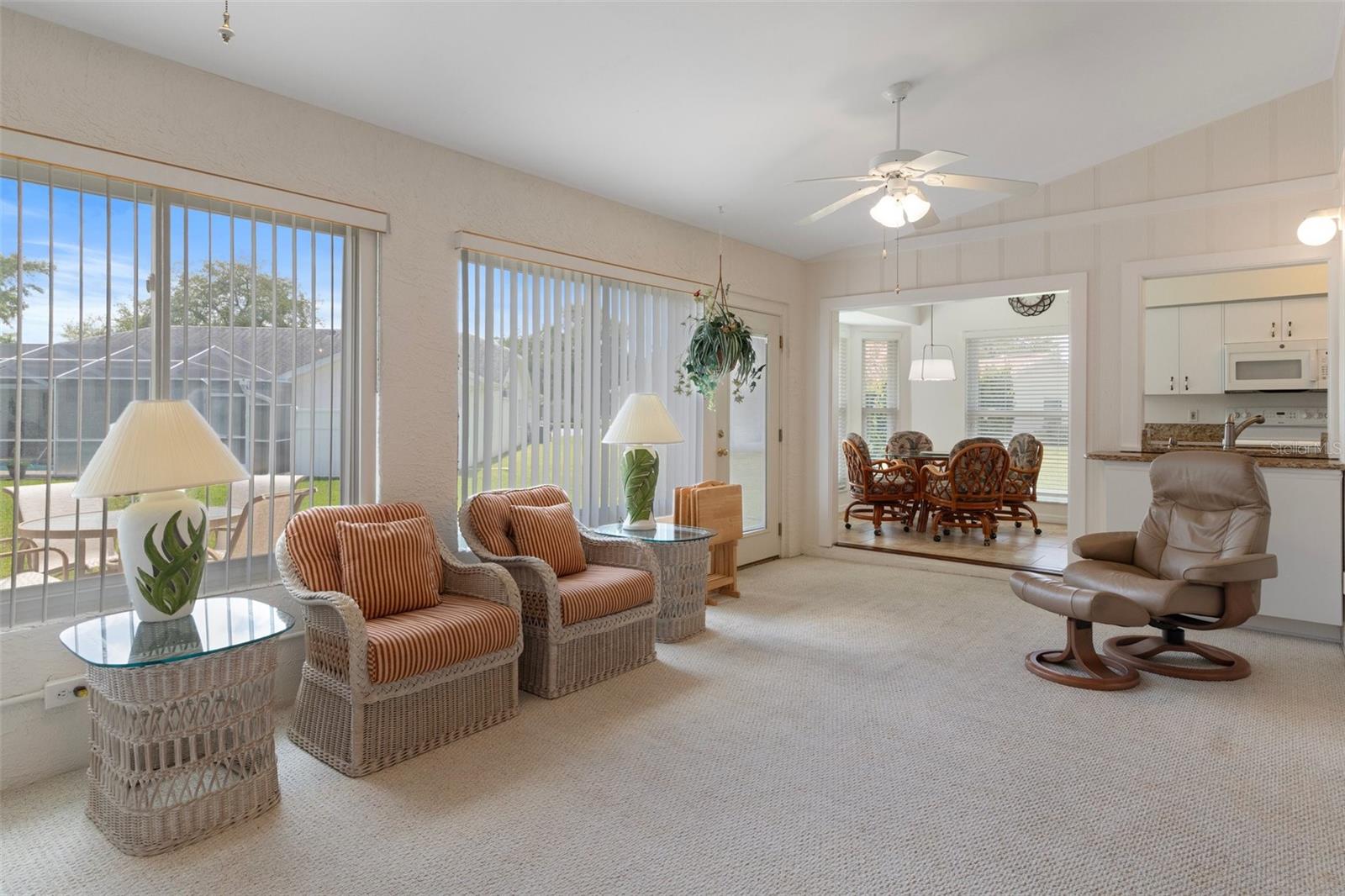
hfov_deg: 90.0
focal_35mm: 18
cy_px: 448
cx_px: 672
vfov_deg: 67.4
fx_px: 672
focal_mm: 12
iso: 250
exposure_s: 1/3
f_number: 8
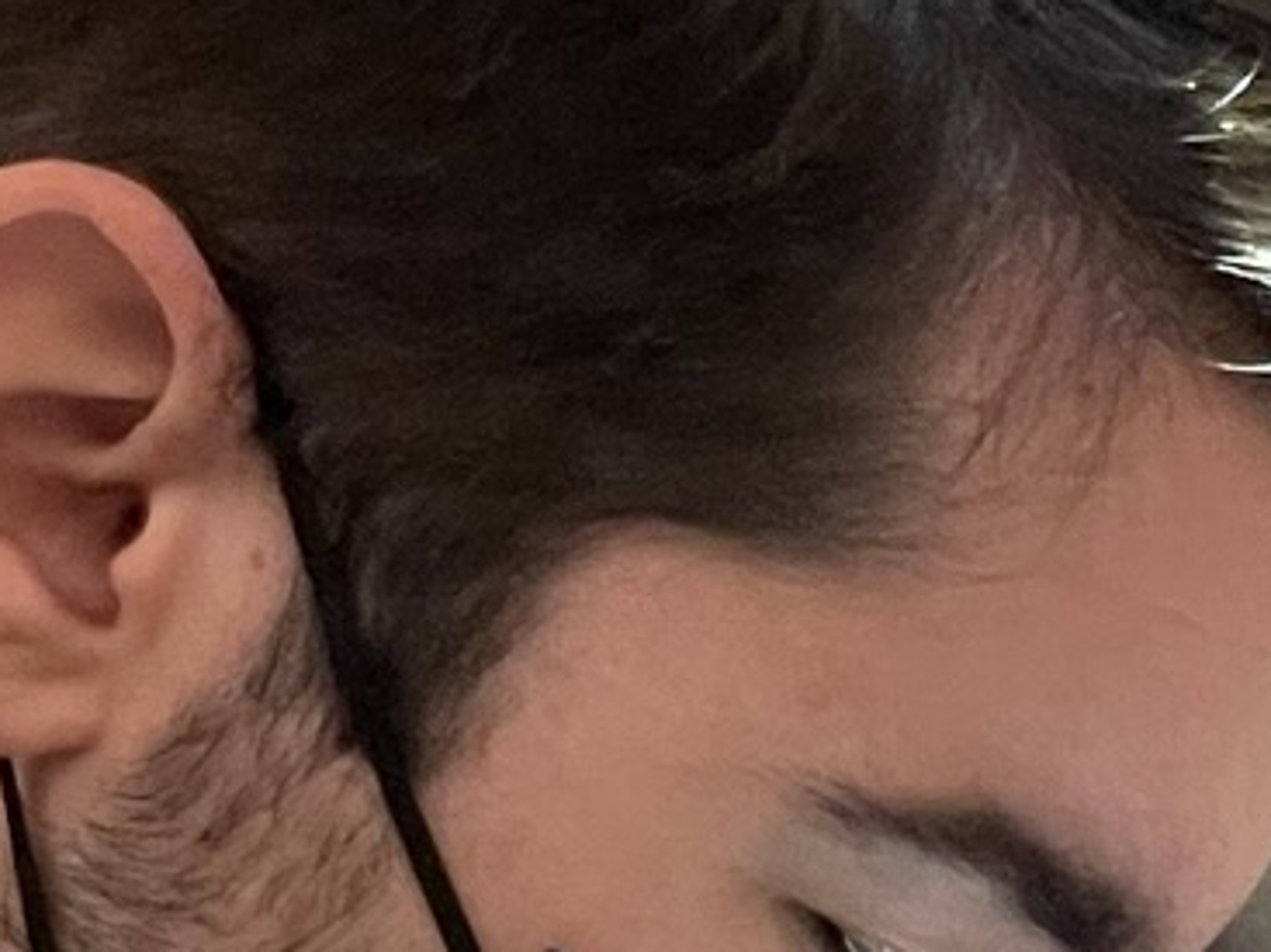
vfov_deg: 4.9
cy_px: 2641
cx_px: 2255
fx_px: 10644
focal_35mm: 290
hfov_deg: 6.7
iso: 160
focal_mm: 6
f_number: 2
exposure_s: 1/100
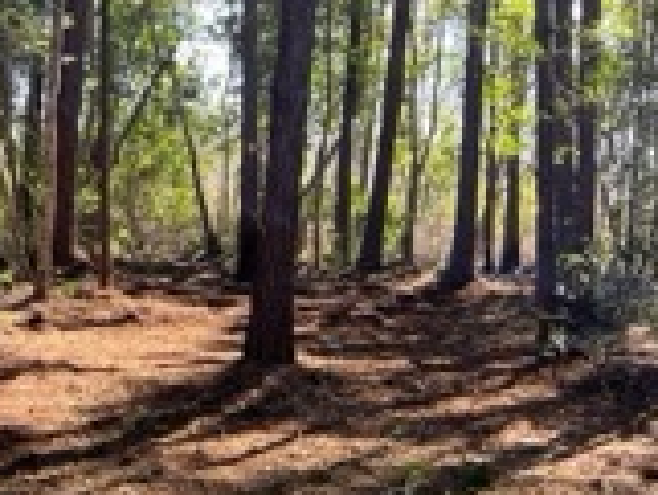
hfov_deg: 20.1
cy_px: 266
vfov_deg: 15.3
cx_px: 192
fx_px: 1845
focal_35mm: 97
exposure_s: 1/358
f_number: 1.5
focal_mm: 5.7
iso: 50
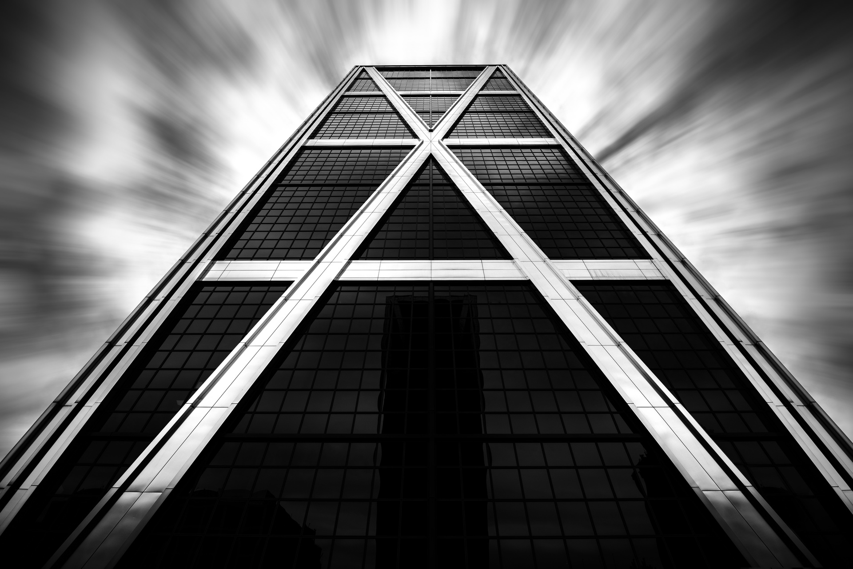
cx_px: 426
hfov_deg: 95.0
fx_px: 391
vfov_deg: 72.1
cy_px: 284
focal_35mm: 16
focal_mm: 11
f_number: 11
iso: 100
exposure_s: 1/100
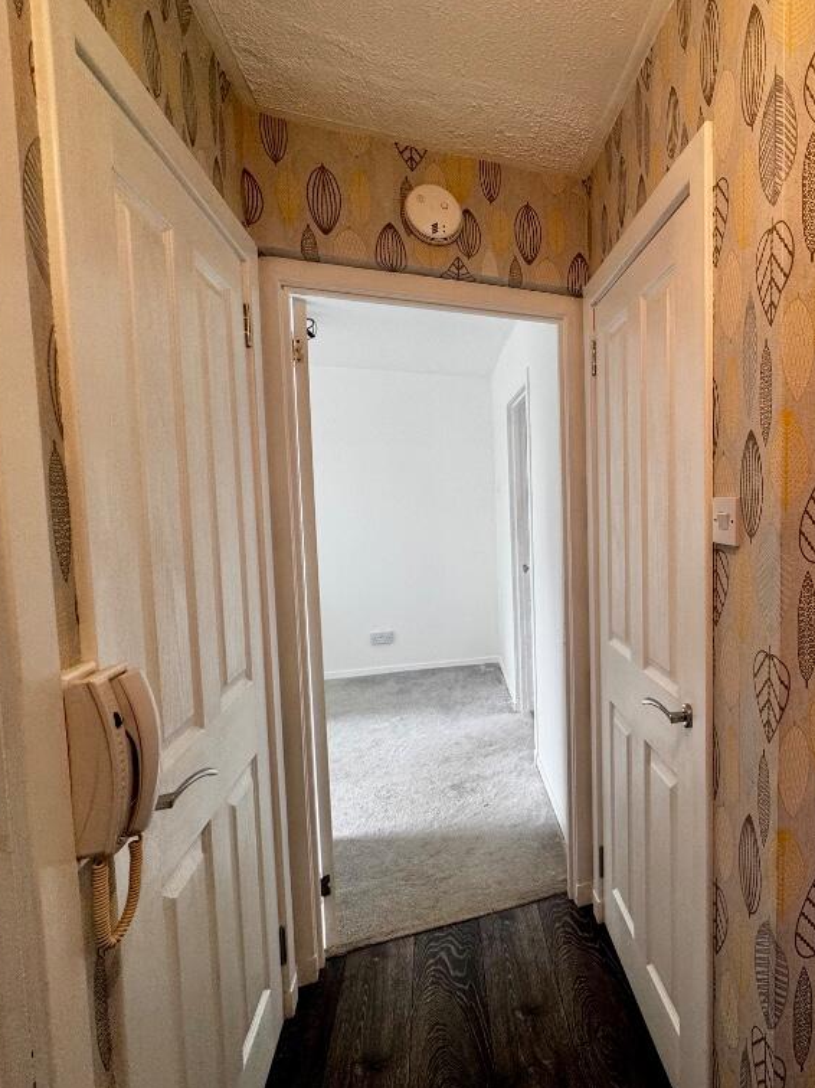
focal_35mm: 19
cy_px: 542
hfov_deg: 60.9
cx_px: 693
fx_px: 597
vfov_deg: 84.7
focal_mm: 2.22
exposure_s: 1/100
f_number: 2.2
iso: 125
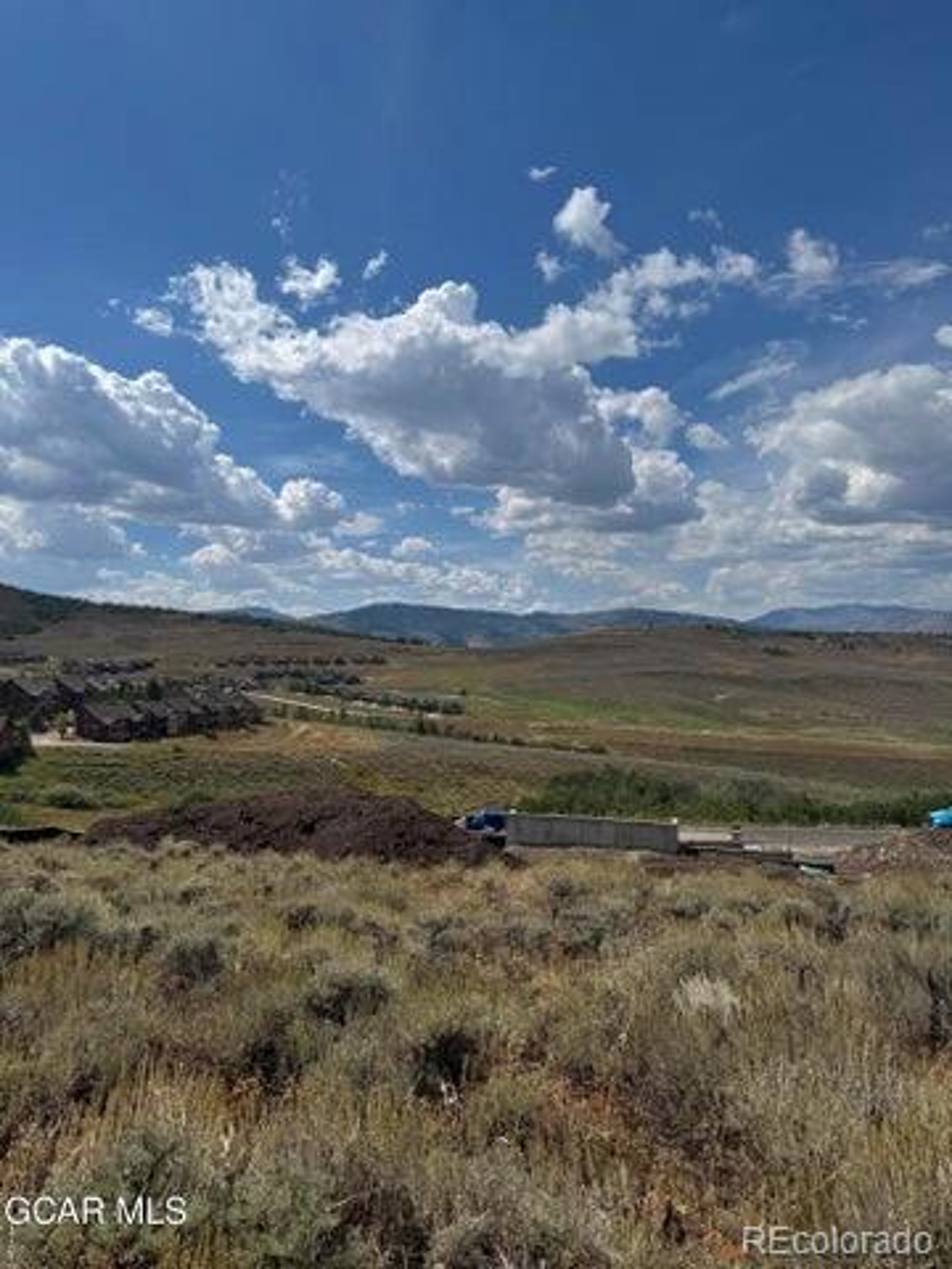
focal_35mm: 24
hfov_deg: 56.8
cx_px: 476
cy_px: 634
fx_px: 880
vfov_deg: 71.6
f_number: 1.78
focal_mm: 6.76
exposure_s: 1/10417
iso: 80
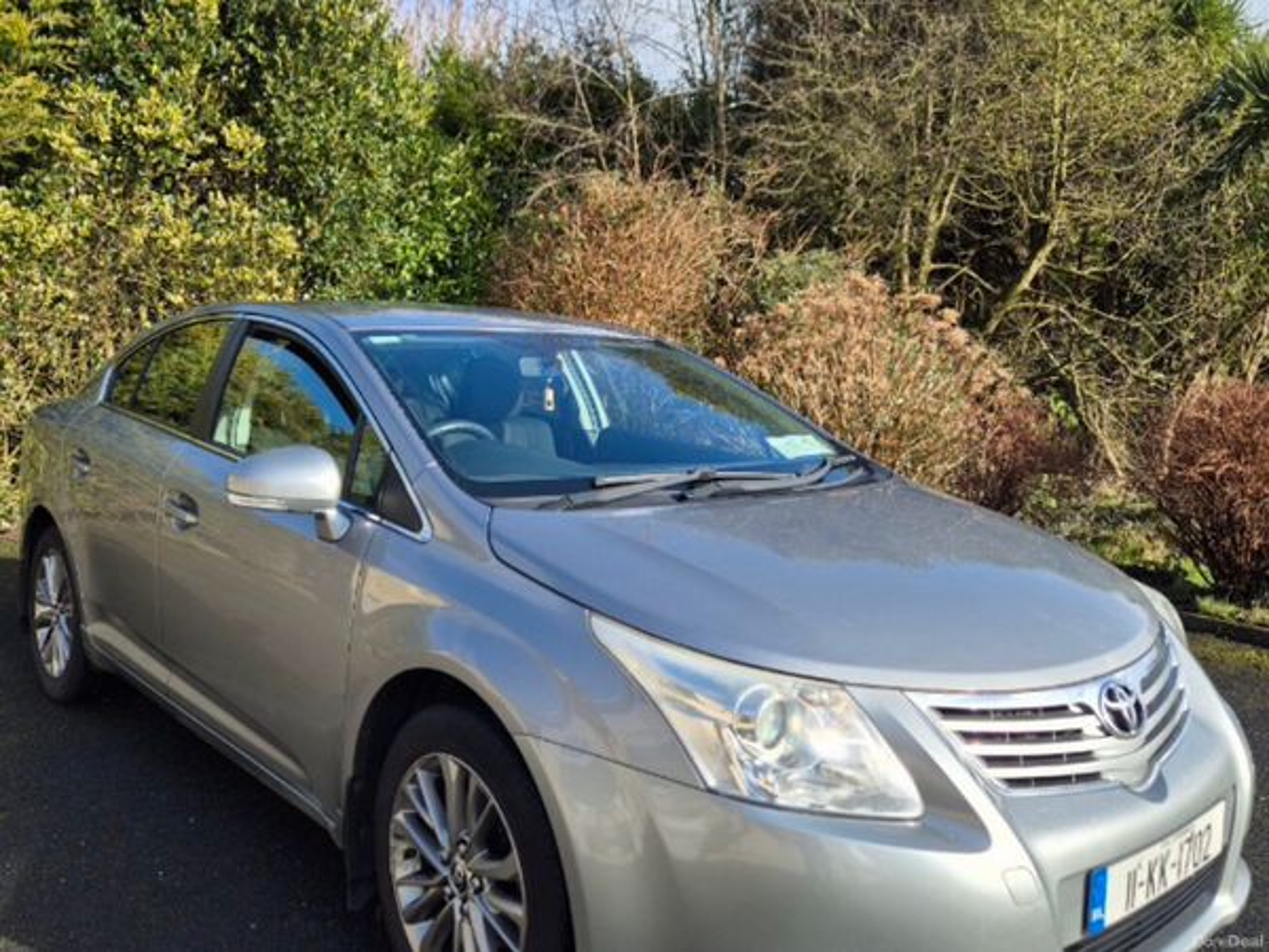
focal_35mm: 23
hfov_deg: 73.9
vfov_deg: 58.9
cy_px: 476
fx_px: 843
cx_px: 634
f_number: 1.8
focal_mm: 5.4
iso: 25
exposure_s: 1/909
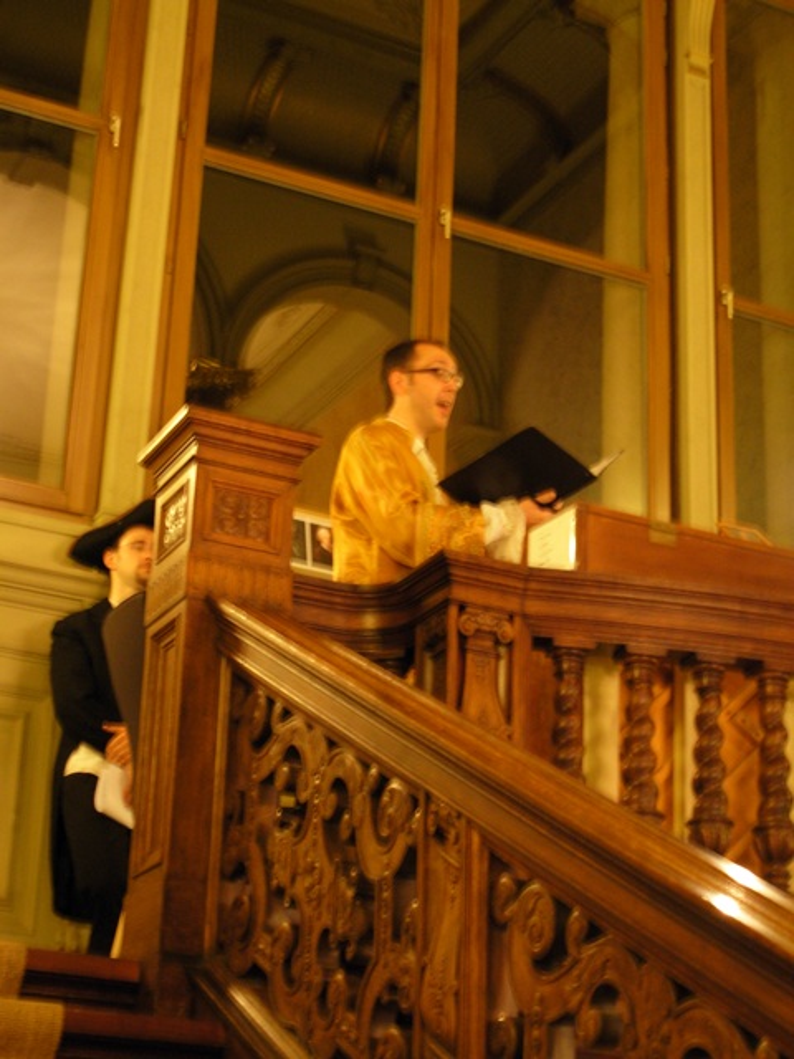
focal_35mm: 76
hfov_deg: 19.4
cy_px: 530
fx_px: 2324
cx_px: 397
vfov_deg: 25.7
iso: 200
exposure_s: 1/2.3
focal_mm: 12.5
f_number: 3.6
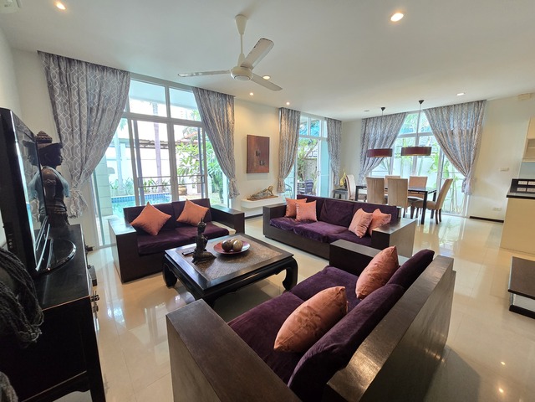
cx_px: 268
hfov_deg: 106.2
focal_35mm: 13
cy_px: 201
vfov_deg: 89.9
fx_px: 201
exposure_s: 1/50
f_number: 2.2
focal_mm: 2.2
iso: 400
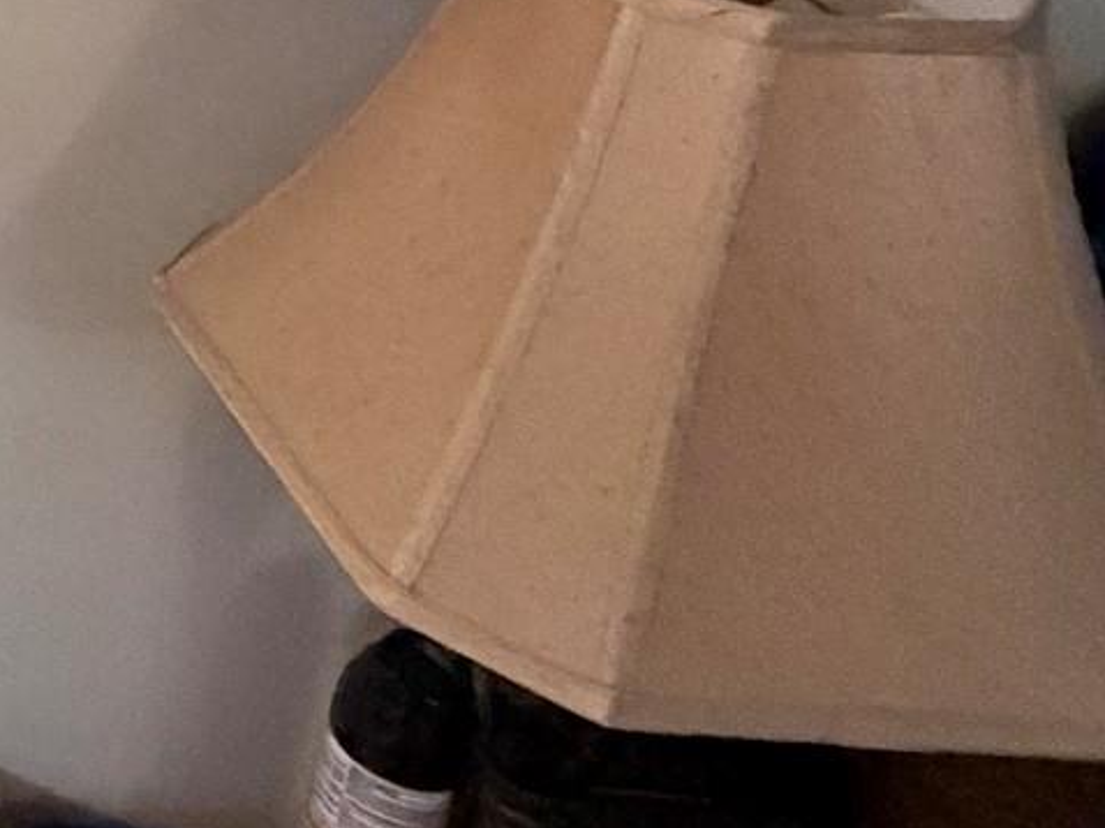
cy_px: -349
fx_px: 1914
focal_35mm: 60
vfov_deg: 21.2
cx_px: -890
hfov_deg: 21.2
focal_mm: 2.22
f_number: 2.2
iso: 500
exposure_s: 1/60
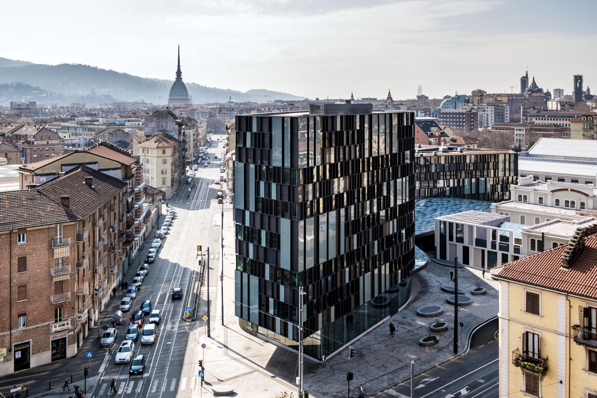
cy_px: 199
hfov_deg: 53.1
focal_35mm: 36
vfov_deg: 36.9
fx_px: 597
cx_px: 298
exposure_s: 1/400
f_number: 5.6
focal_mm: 24
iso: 200
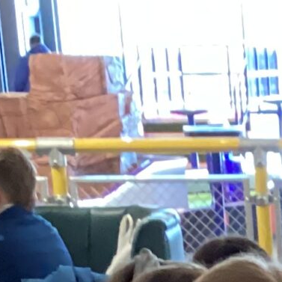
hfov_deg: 8.9
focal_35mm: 186
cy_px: 682
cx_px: 530
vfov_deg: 8.6
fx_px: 1714
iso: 500
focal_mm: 3.3
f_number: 2.4
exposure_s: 1/25
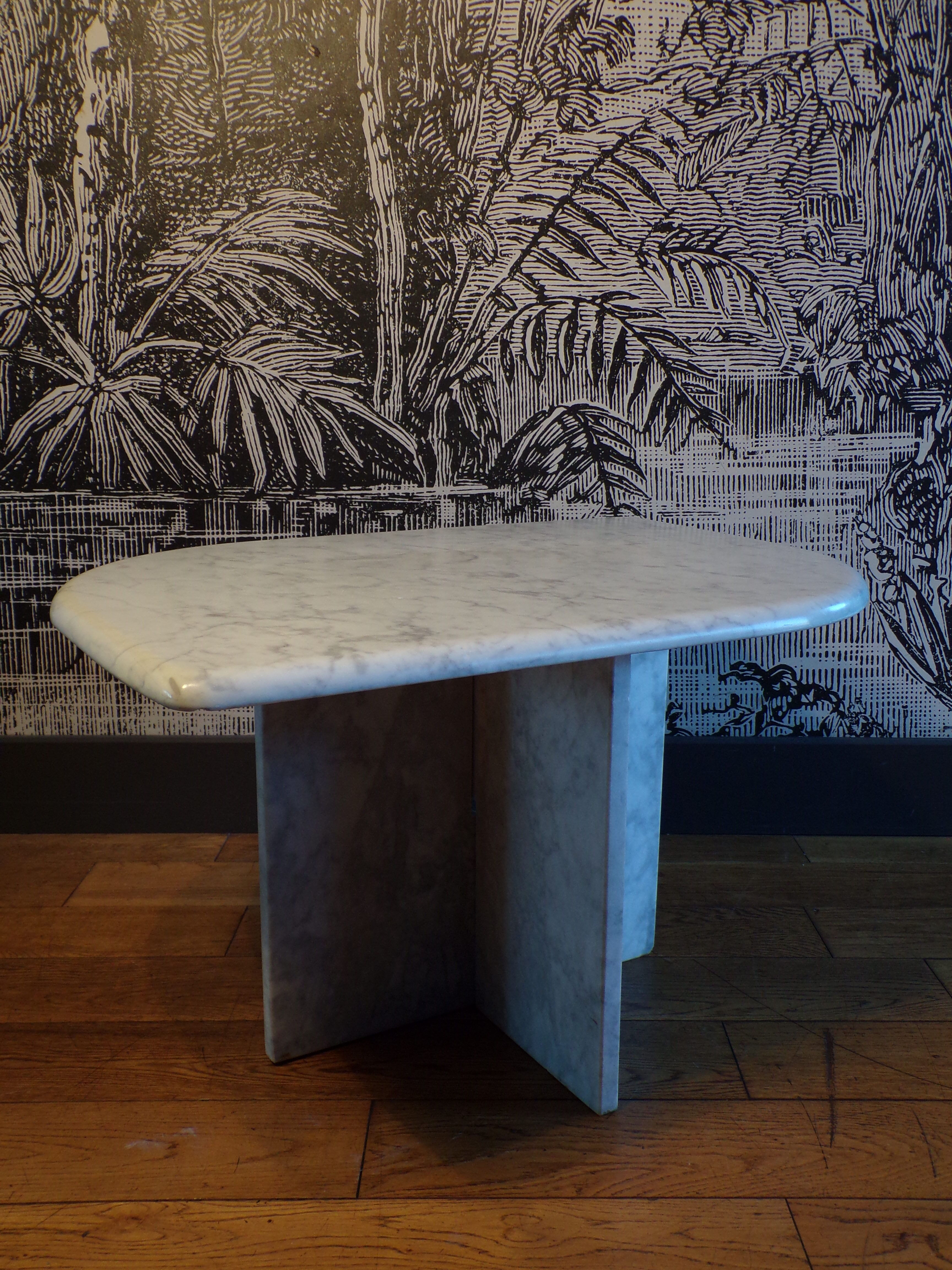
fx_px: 1173
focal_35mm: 32
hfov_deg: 44.2
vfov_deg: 56.8
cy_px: 635
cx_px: 476
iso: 149
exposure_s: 1/34
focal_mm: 5.8
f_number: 3.2
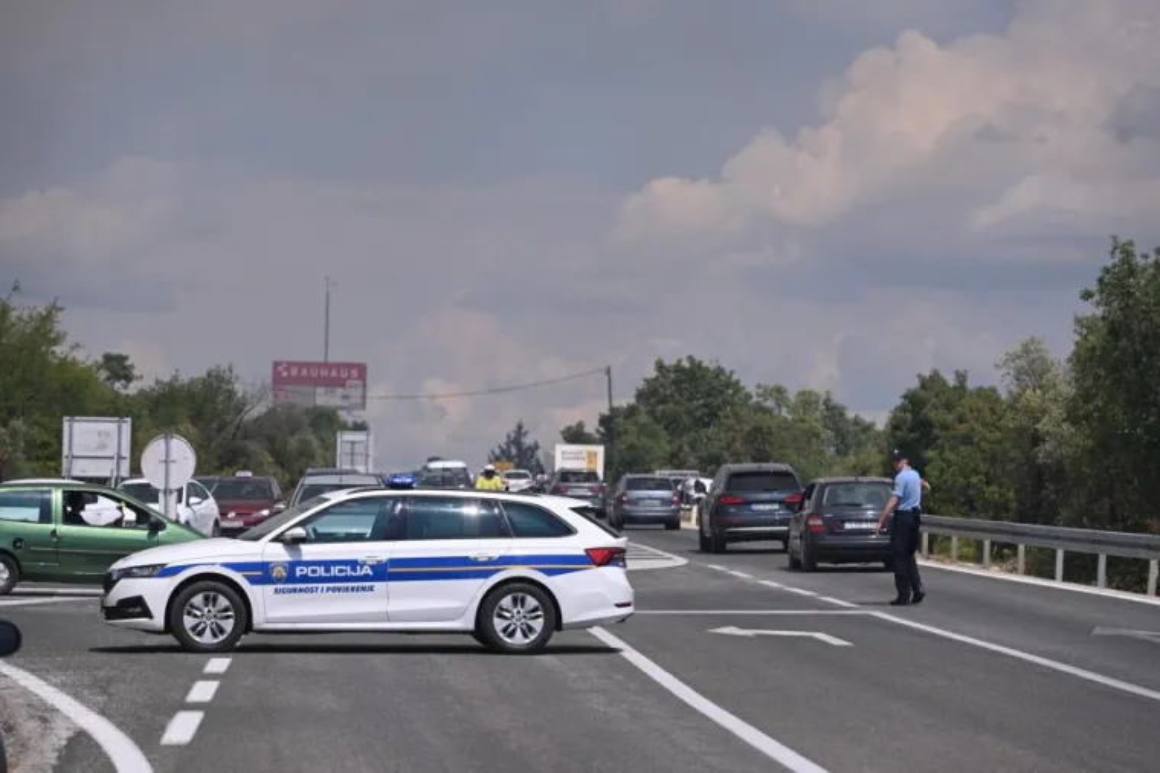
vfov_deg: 9.8
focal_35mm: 140
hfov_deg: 14.7
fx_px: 4509
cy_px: 386
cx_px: 580
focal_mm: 140
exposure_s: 1/1600
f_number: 6.3
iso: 100
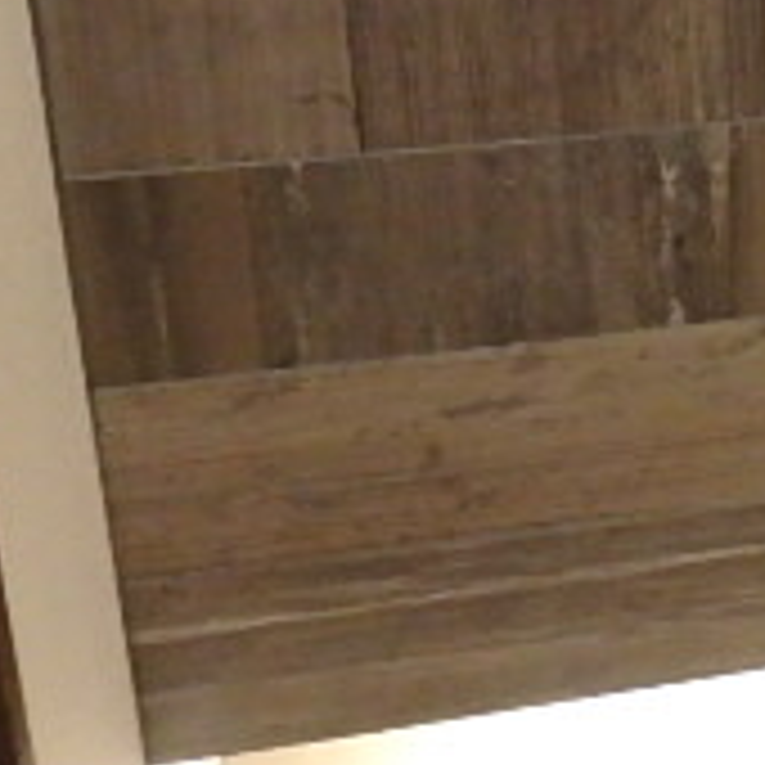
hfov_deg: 20.7
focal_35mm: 70
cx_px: 1174
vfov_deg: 22.7
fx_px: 1750
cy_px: -144
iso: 800
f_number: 3.5
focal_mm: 3.7
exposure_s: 1/20
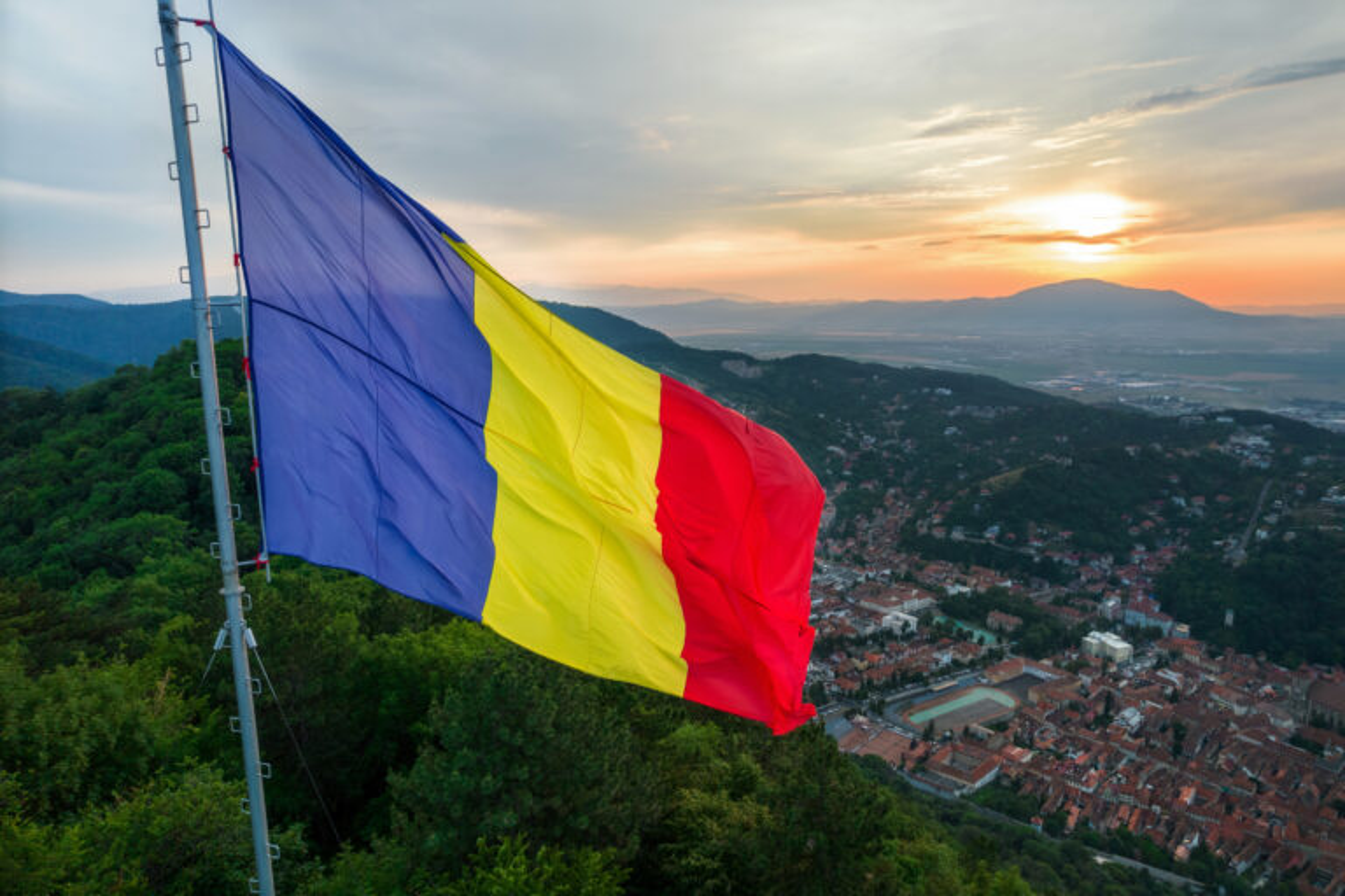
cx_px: 672
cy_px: 448
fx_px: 822
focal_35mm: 22
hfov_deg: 78.6
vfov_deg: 57.2
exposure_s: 1/320
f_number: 2.8
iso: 100
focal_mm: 8.38
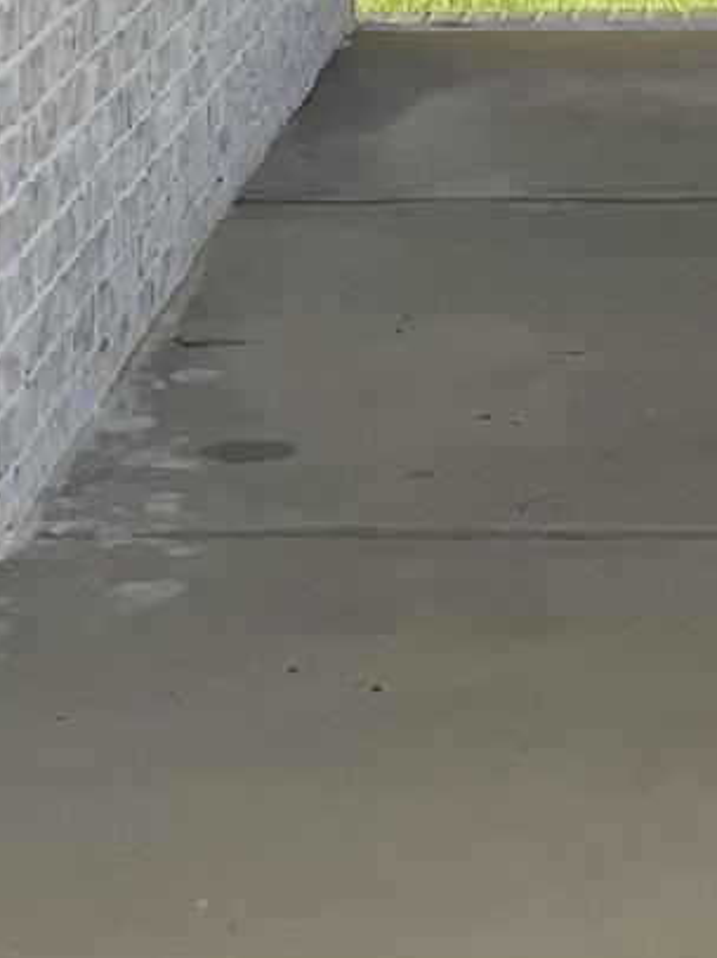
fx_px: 3953
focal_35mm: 143
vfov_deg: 13.6
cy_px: -45
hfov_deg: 10.3
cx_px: 542
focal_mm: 3
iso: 16
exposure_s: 1/929
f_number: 1.8
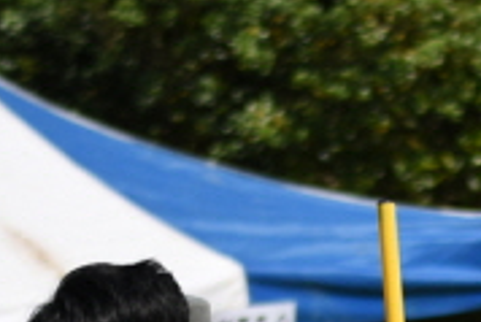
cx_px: 821
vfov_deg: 2.7
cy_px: 613
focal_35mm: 503
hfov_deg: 4.1
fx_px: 6726
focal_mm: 70
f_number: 2.8
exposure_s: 1/2000
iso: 100
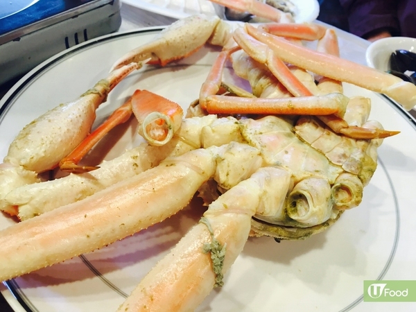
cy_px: 156
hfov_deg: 61.7
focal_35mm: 29
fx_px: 349
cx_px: 208
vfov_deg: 48.2
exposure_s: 1/30
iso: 64
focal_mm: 4.15
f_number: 2.2
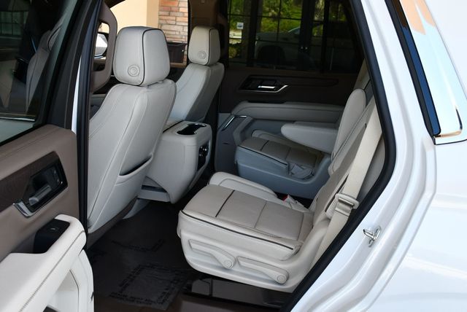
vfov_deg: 36.9
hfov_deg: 53.1
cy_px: 156
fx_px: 467
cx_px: 234
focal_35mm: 36
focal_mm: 18
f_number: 5
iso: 400
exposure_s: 1/250
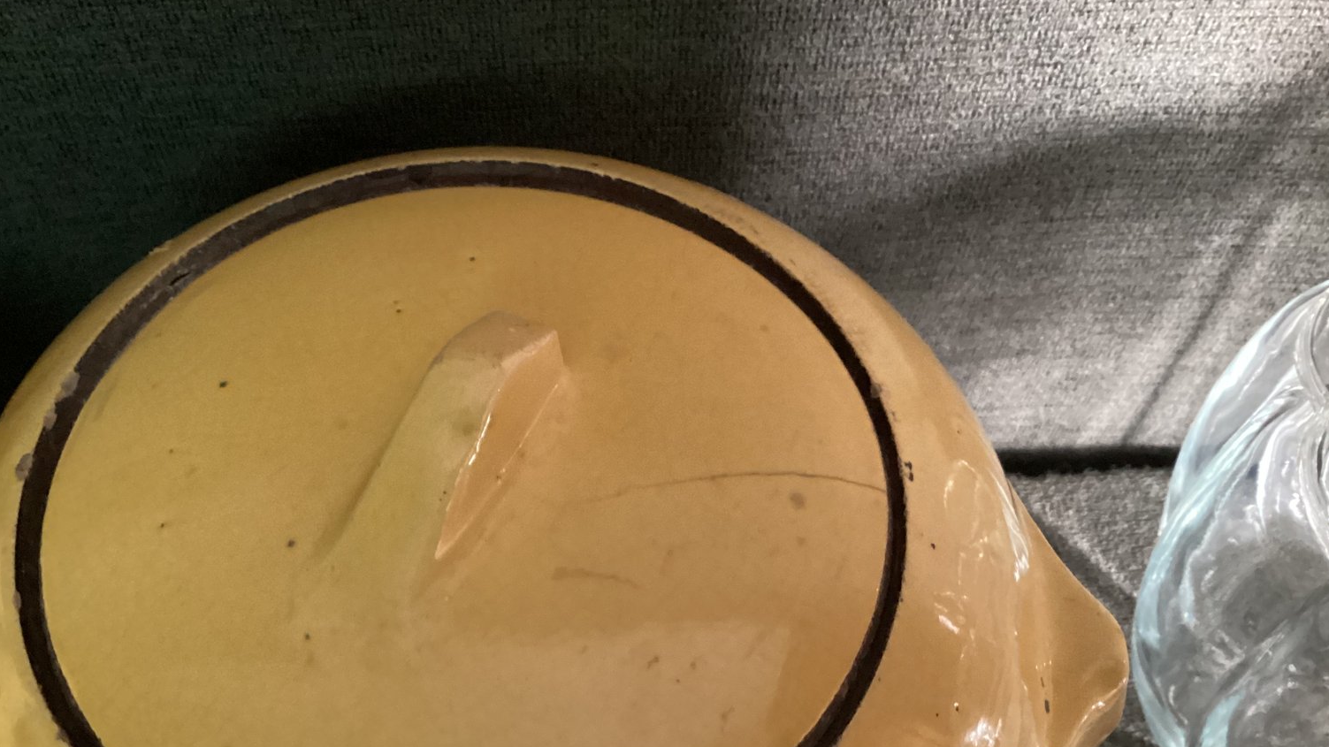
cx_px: 664
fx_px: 1198
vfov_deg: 34.4
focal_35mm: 34
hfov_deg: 58.0
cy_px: 479
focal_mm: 3.3
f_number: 2.4
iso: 500
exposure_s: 1/25
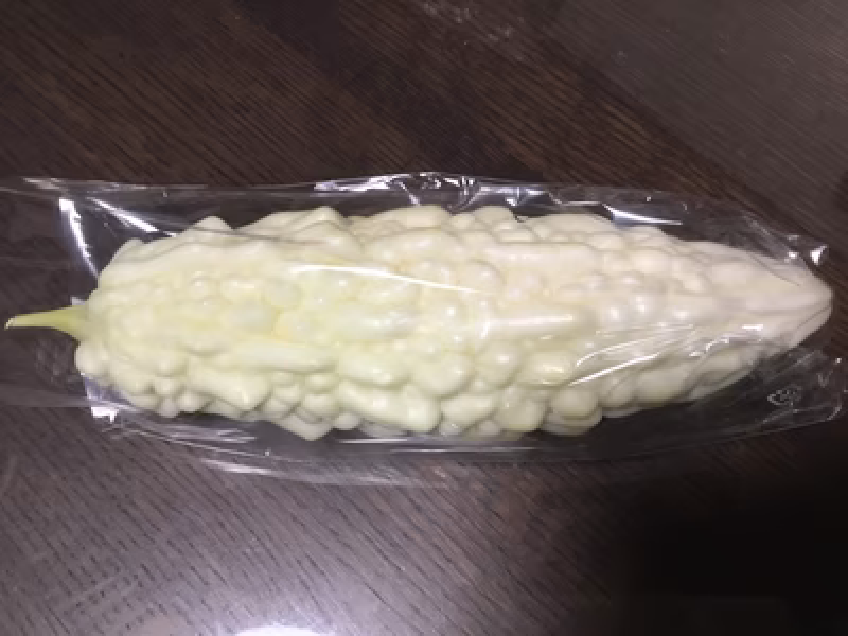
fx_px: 759
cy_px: 318
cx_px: 424
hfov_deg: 58.4
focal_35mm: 31
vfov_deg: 45.4
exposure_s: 1/30
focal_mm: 3.3
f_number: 2.4
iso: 64
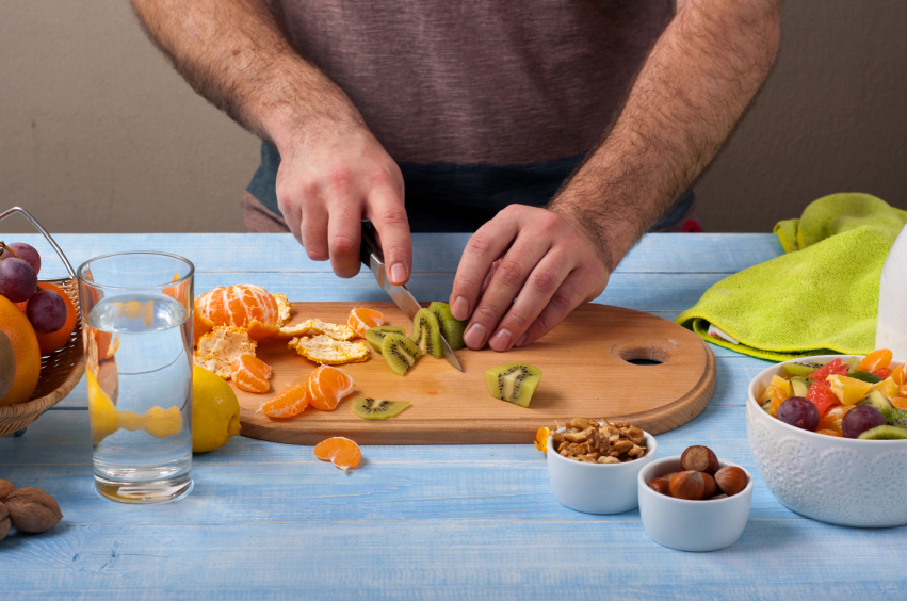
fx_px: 1886
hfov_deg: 27.0
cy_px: 300
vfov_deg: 18.1
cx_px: 454
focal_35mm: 75
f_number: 5.6
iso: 100
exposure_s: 1/200
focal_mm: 50
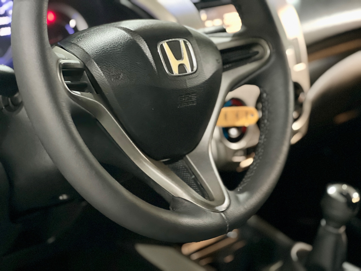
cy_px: 136
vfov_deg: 19.1
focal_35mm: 77
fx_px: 803
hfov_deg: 25.3
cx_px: 180
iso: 1250
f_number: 2.8
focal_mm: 9
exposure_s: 1/15
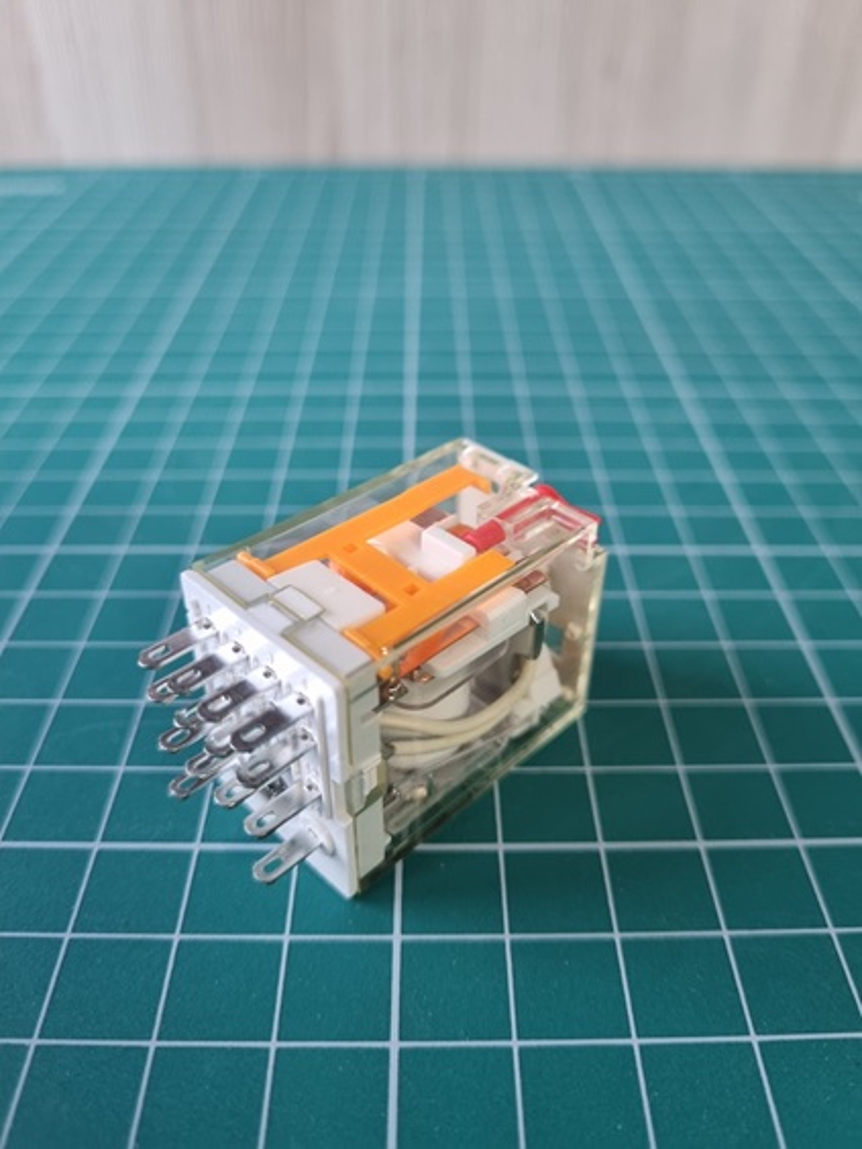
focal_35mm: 26
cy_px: 574
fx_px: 863
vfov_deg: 67.3
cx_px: 431
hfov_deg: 53.1
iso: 250
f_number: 1.8
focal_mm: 5.4
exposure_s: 1/50
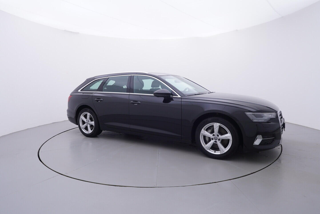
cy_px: 107
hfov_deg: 77.3
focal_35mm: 22
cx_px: 160
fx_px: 200
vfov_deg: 56.2
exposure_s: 1/80
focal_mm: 15
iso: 200
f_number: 5
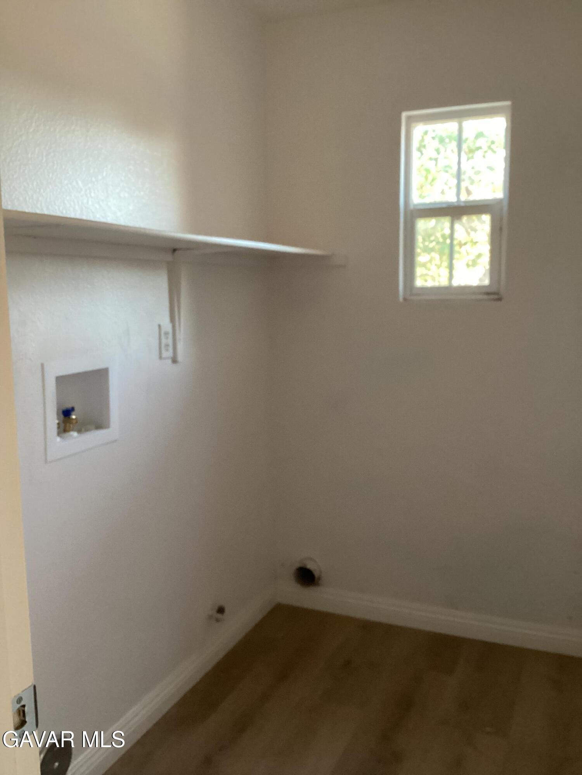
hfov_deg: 45.4
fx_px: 695
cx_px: 291
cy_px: 388
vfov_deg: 58.4
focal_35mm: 31
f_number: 2.4
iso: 400
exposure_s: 1/40
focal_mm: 3.3
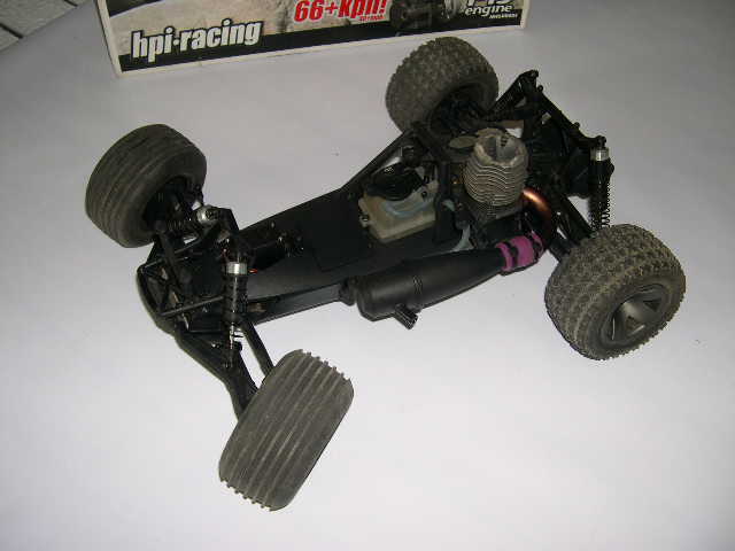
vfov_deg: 37.7
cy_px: 276
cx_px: 368
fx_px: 807
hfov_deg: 49.0
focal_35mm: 38
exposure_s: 1/60
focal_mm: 8
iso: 100
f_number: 2.8
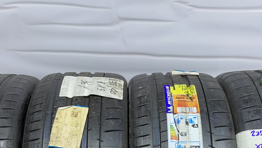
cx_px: 126
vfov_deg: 21.8
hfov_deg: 39.9
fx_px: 361
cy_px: 166
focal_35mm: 52
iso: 32
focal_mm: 4.2
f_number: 1.6
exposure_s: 1/123
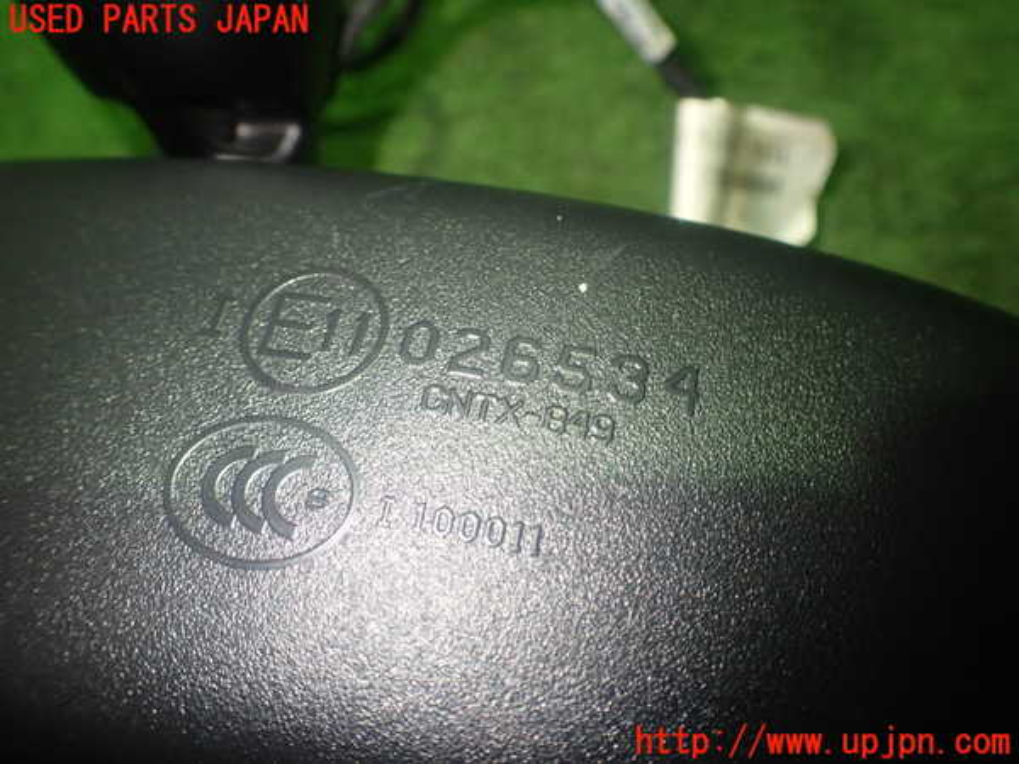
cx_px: 510
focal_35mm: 30
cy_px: 382
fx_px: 883
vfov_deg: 46.8
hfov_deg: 60.0
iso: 250
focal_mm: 5.4
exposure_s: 1/30
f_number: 2.3
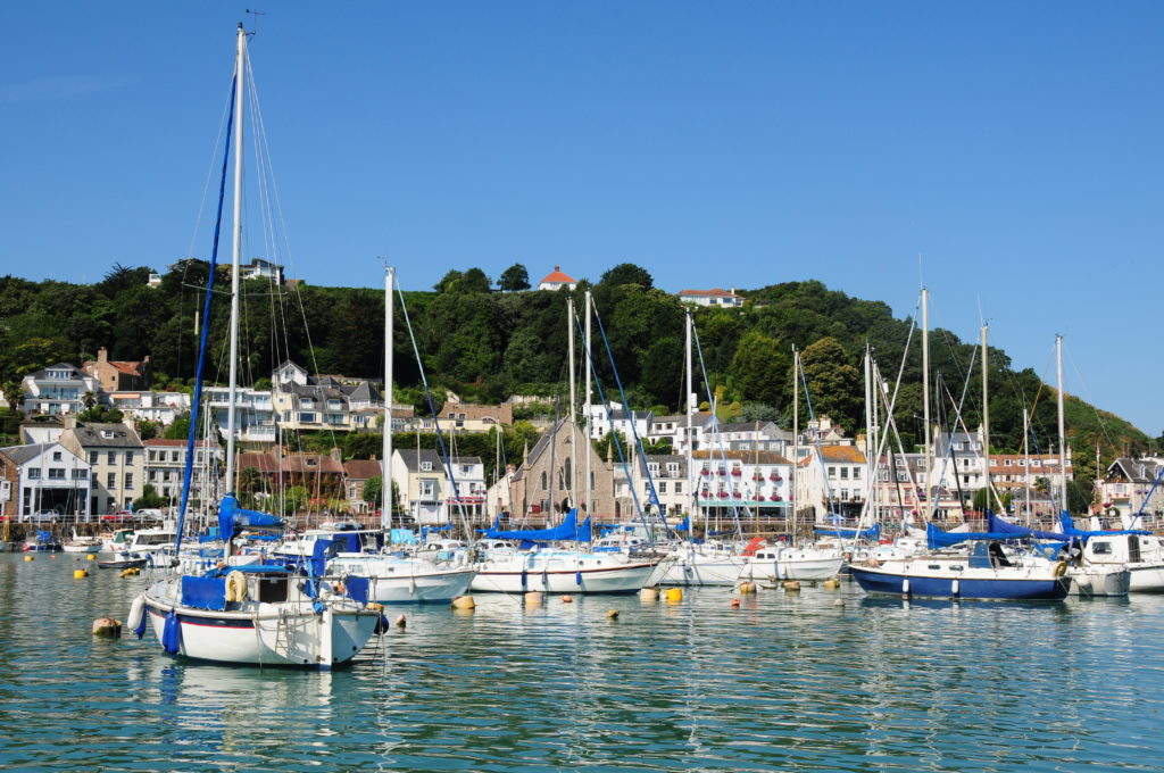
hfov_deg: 42.4
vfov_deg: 28.9
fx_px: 1502
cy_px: 386
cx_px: 582
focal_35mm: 46
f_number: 7.1
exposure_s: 1/800
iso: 200
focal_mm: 31
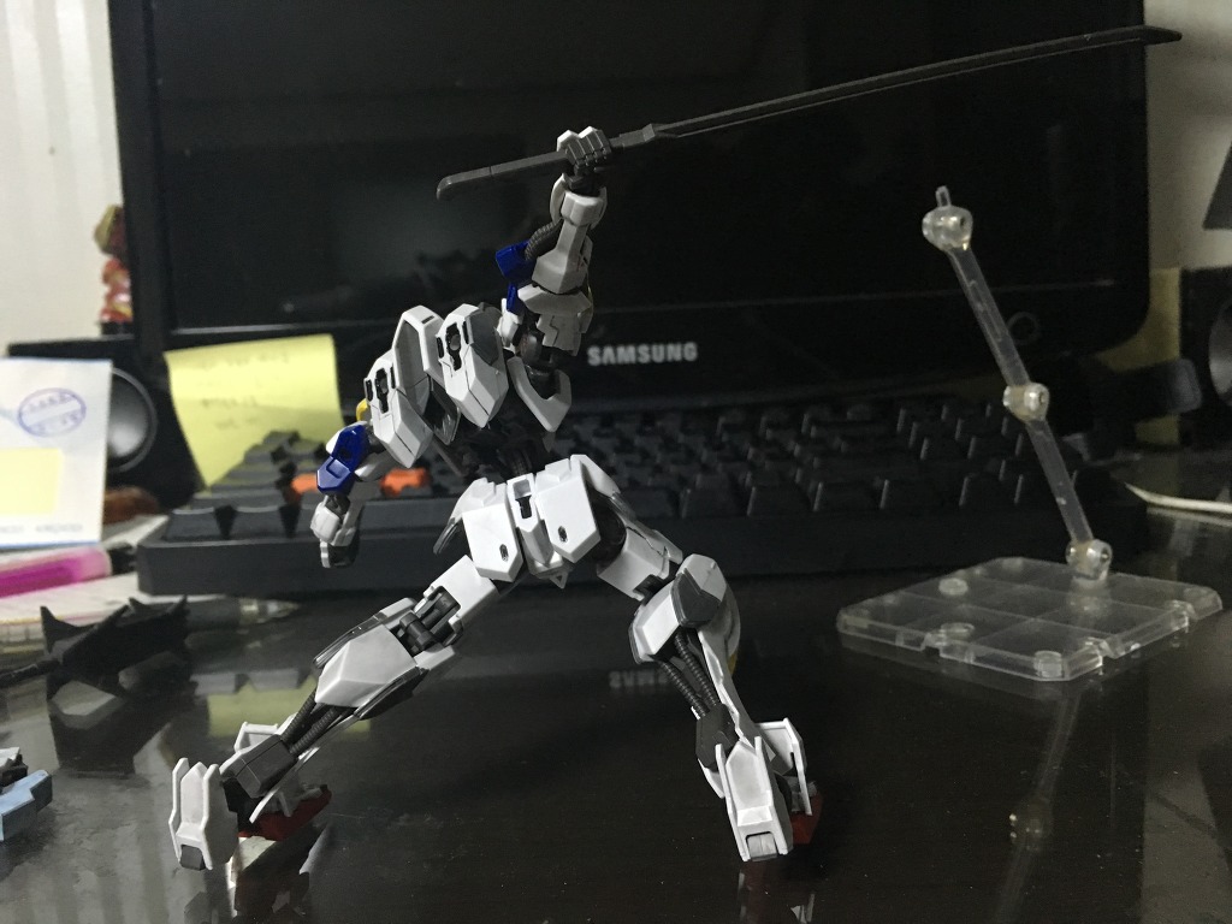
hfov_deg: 61.7
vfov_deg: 48.2
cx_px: 616
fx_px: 1032
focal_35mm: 29
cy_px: 462
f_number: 2.2
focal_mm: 4.15
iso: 200
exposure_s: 1/20
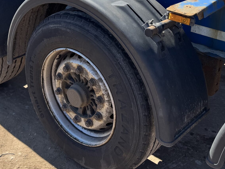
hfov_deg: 35.4
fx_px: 351
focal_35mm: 54
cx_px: 92
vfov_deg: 26.5
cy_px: 33
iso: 80
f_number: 1.78
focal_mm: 6.76
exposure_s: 1/1818
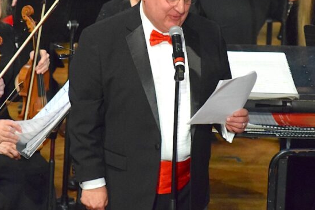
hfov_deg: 3.7
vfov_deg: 2.5
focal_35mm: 560
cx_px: 150
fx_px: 4896
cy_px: 59
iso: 6400
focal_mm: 200
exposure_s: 1/125
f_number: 5.6
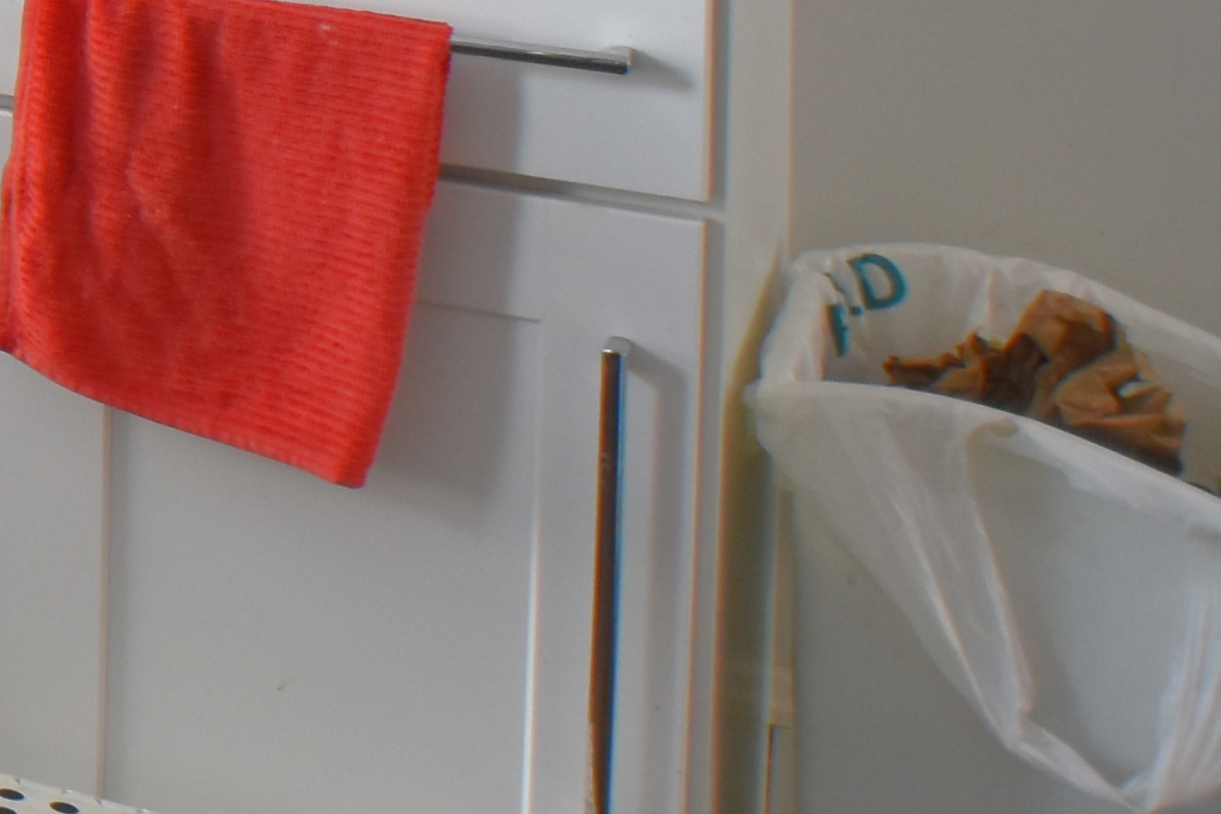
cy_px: -681
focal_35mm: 80
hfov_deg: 14.2
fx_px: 2713
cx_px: -1868
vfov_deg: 14.8
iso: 250
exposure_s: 1/15
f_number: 3.5
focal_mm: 10
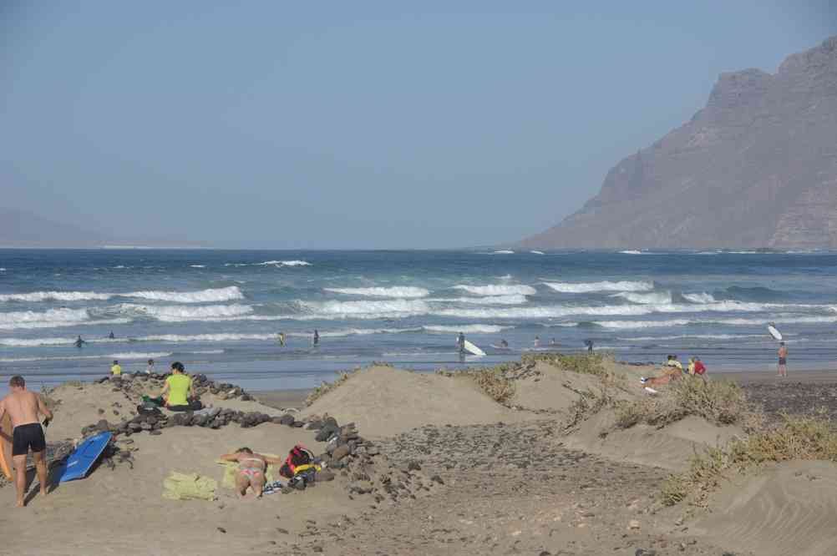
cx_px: 418
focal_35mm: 117
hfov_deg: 17.5
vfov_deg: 11.7
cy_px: 278
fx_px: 2718
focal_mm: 77.5
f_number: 9.5
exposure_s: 1/350
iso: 100
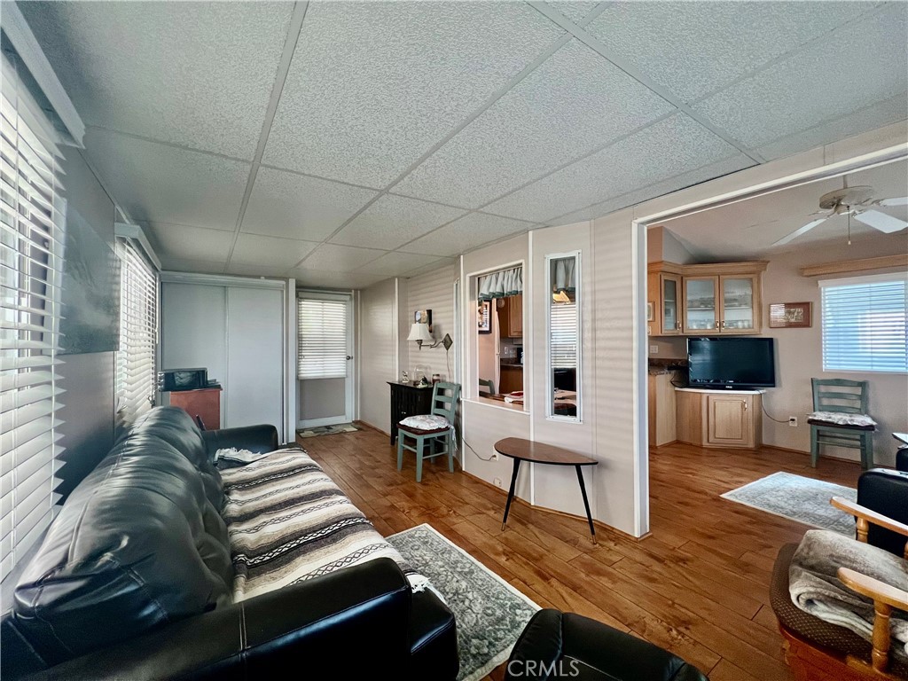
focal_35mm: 13
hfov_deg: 106.2
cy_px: 340
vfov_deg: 89.9
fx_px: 341
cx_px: 454
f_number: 1.8
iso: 200
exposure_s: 1/60
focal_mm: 1.57
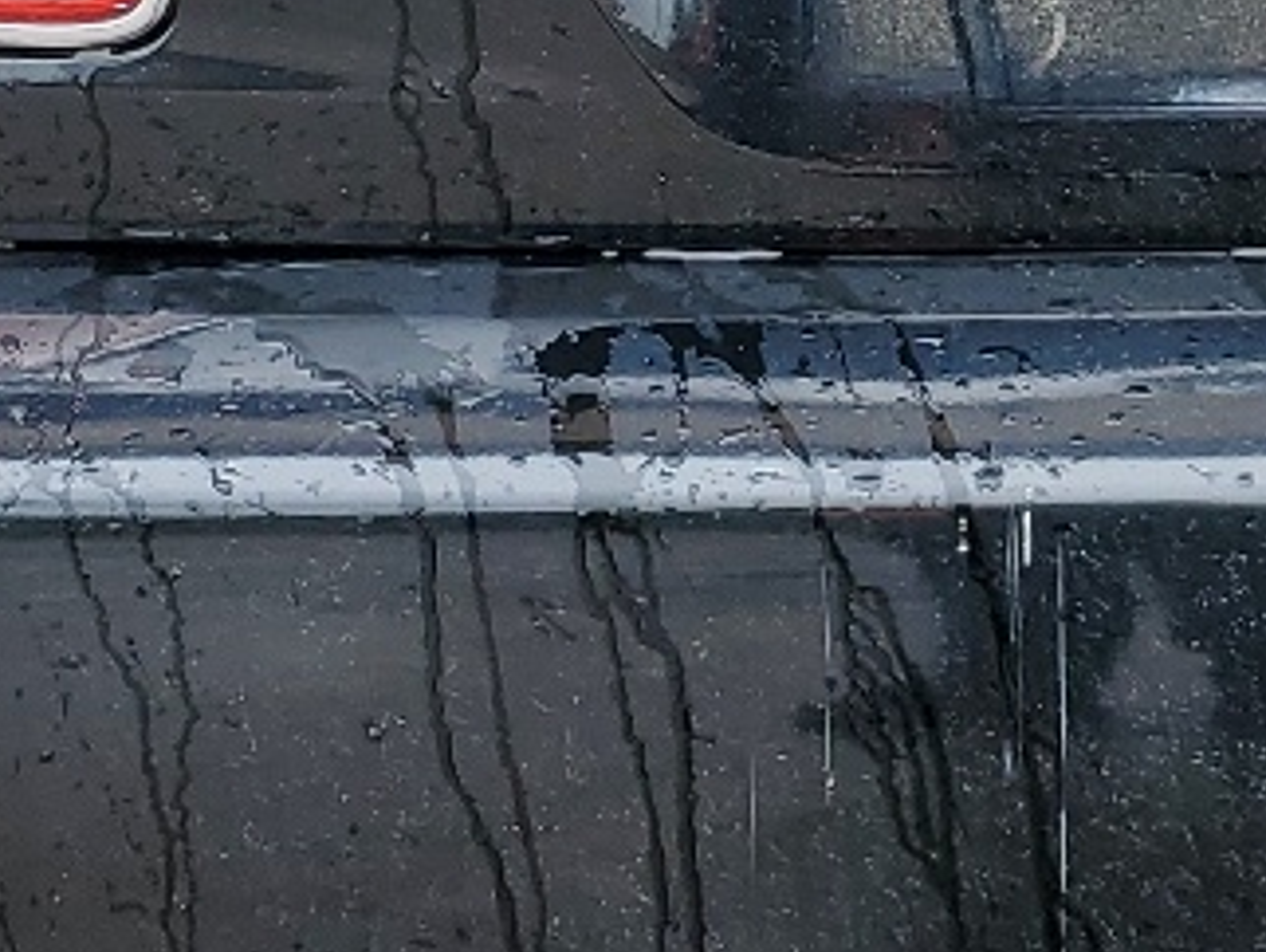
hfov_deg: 15.1
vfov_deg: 11.4
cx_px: 1140
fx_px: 4721
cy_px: -71
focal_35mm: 129
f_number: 1.5
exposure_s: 1/526
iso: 50
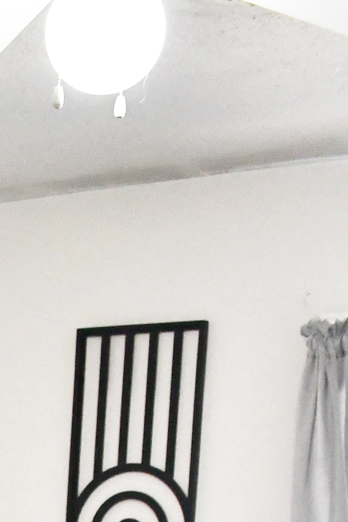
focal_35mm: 119
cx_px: -279
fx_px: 1725
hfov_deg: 10.8
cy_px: 982
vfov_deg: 14.7
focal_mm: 18
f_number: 3.5
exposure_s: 1/125
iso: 2500
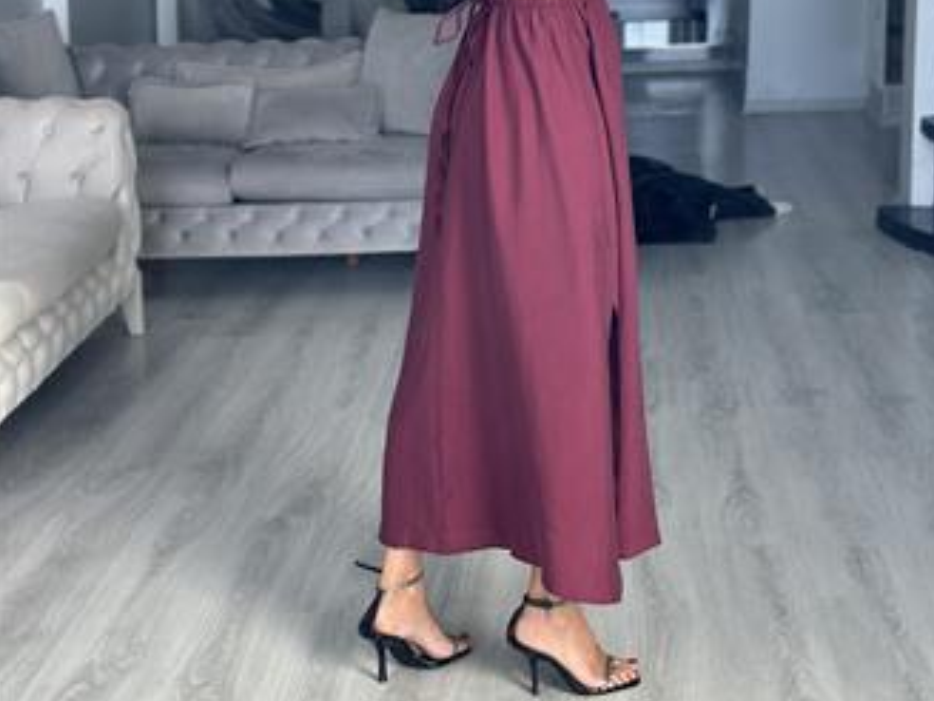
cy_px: 171
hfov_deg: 26.3
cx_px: 535
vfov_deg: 19.7
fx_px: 1997
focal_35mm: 74
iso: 125
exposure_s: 1/133
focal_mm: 6.86
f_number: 1.78
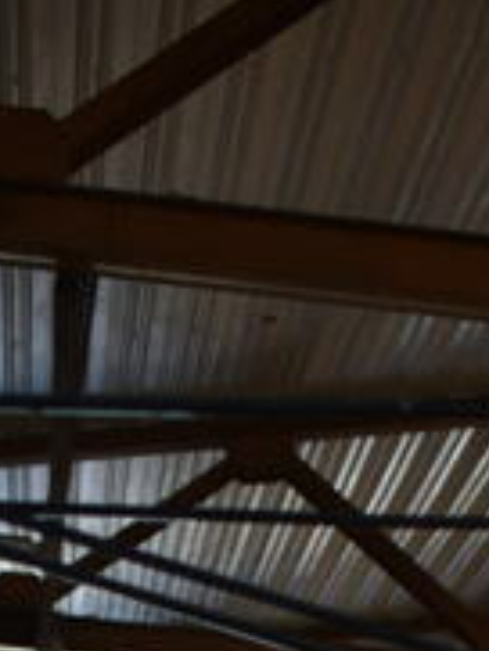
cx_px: 223
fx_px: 2465
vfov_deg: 13.0
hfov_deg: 11.3
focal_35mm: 131
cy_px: 1325
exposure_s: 1/30
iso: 160
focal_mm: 18
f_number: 3.5
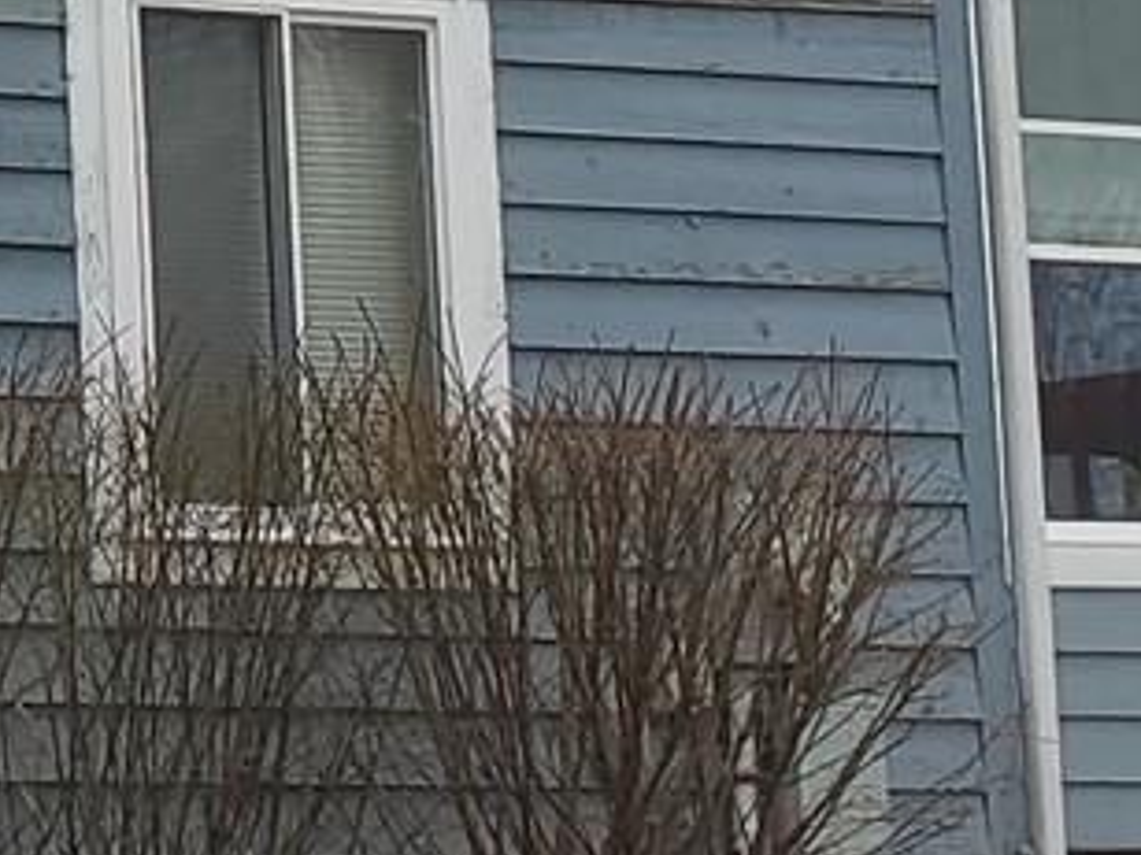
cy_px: -477
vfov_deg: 8.4
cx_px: -867
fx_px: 5702
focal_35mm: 173
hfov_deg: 10.8
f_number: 2.4
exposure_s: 1/134
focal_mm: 4.3
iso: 50
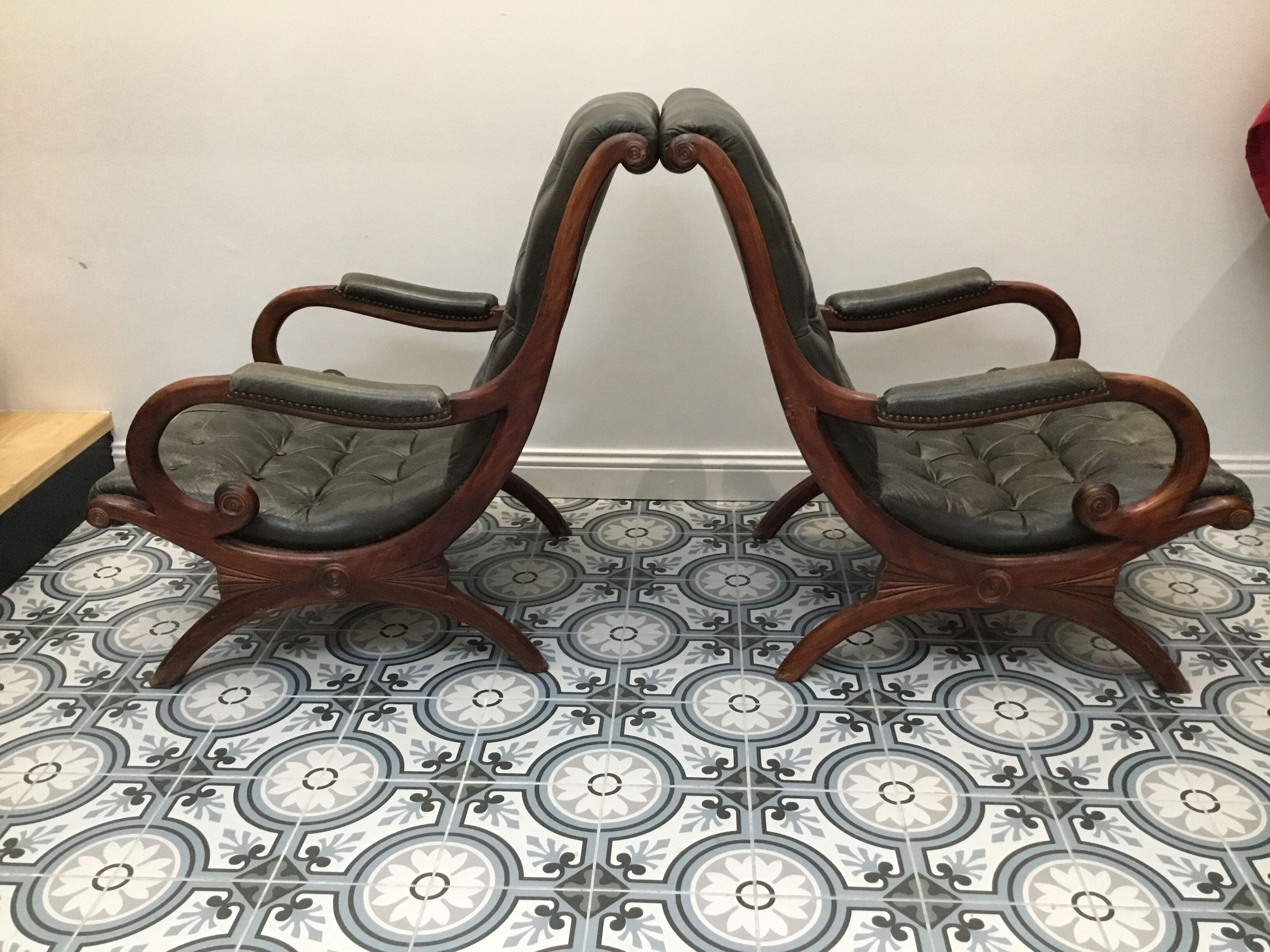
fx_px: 1137
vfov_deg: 45.4
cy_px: 476
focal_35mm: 31
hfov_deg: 58.4
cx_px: 635
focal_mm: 3.3
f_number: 2.4
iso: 200
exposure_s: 1/20
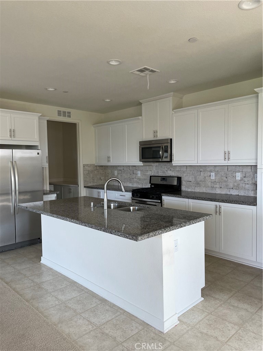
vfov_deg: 67.3
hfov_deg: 53.1
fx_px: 263
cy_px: 176
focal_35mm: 26
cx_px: 132
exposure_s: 1/121
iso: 100
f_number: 1.6
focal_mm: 4.2
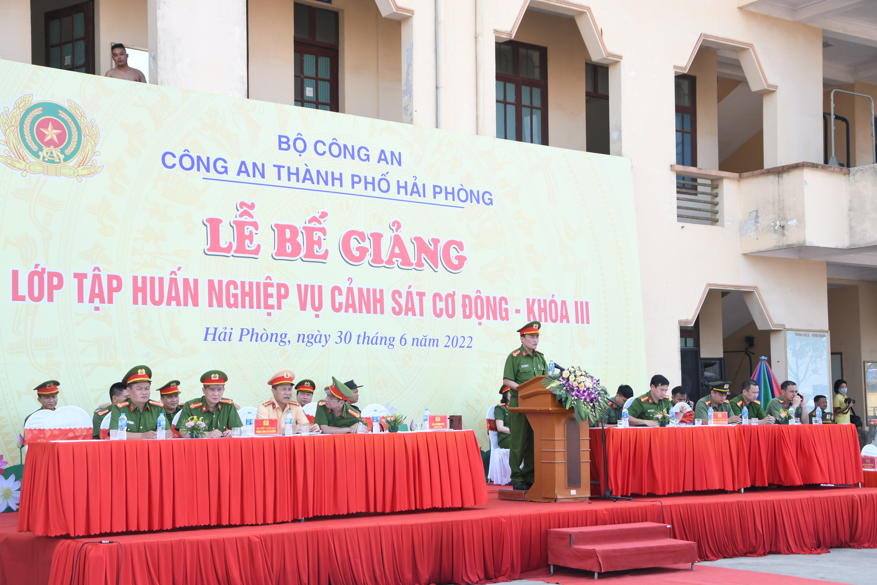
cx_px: 438
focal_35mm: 52
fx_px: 1279
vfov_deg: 25.8
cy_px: 292
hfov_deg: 37.9
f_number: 5.6
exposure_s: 1/200
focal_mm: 35
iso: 250
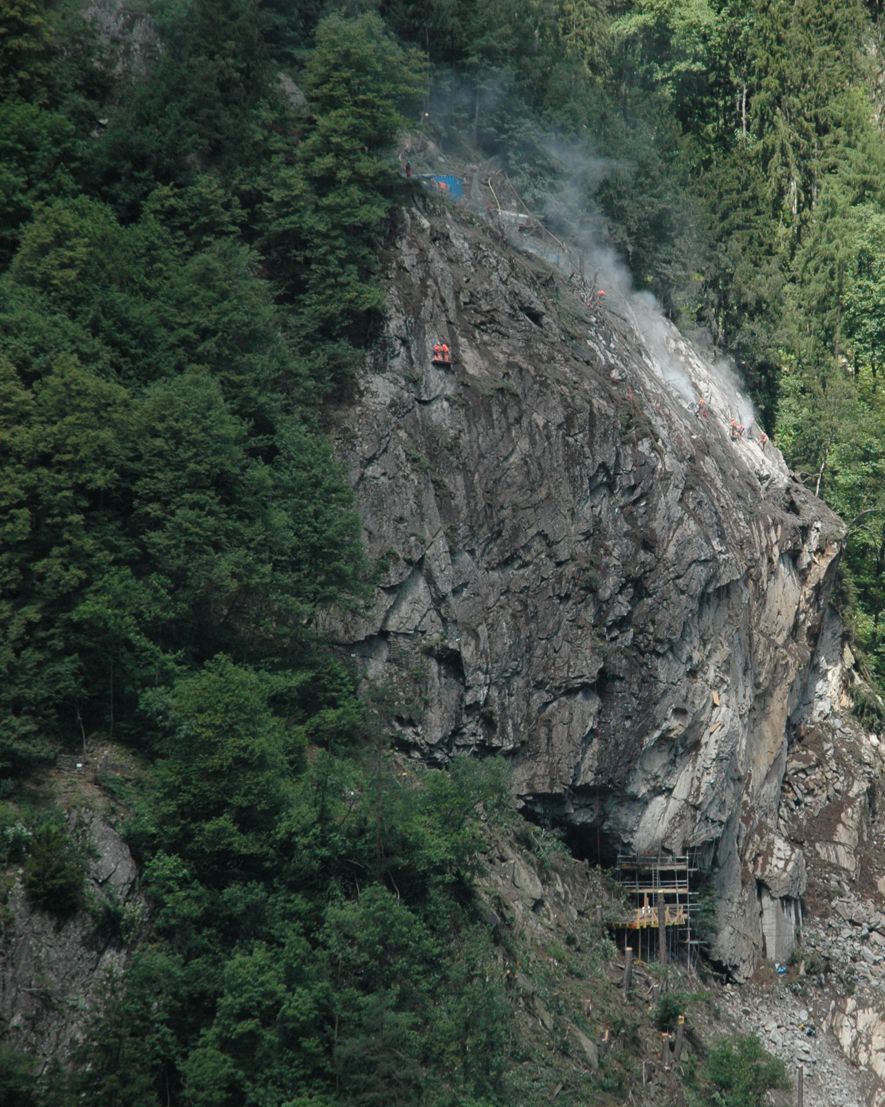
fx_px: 4879
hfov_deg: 10.3
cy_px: 552
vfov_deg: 12.9
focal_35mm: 149
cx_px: 722
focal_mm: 70
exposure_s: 1/800
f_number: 4.5
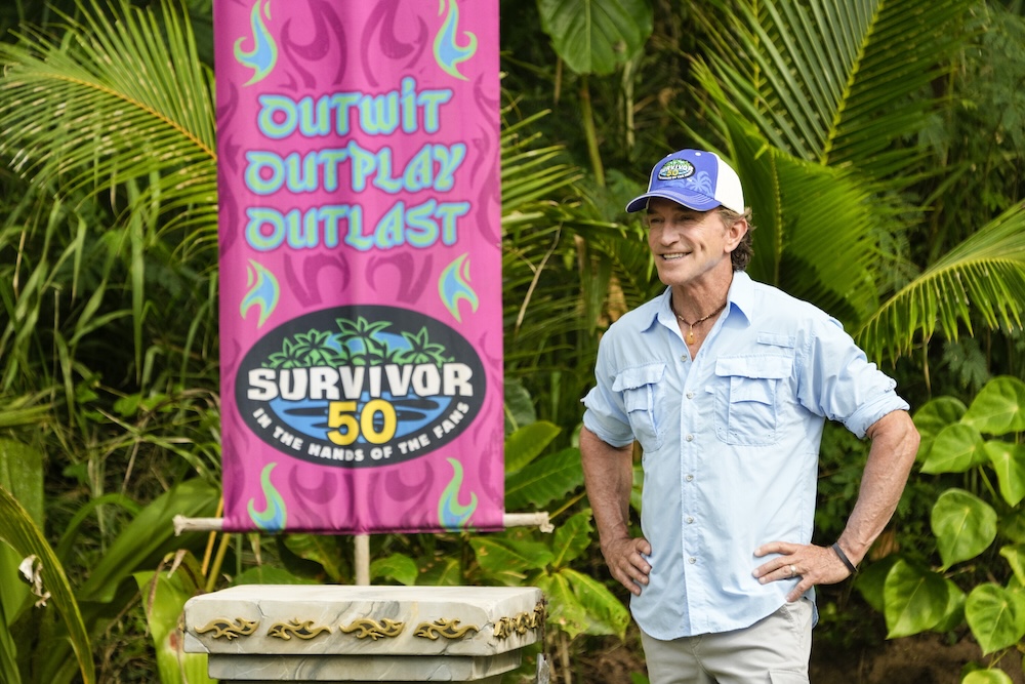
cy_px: 342
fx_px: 8884
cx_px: 512
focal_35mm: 312
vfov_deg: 4.4
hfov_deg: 6.6
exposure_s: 1/1250
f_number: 5.6
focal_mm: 312
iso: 1600
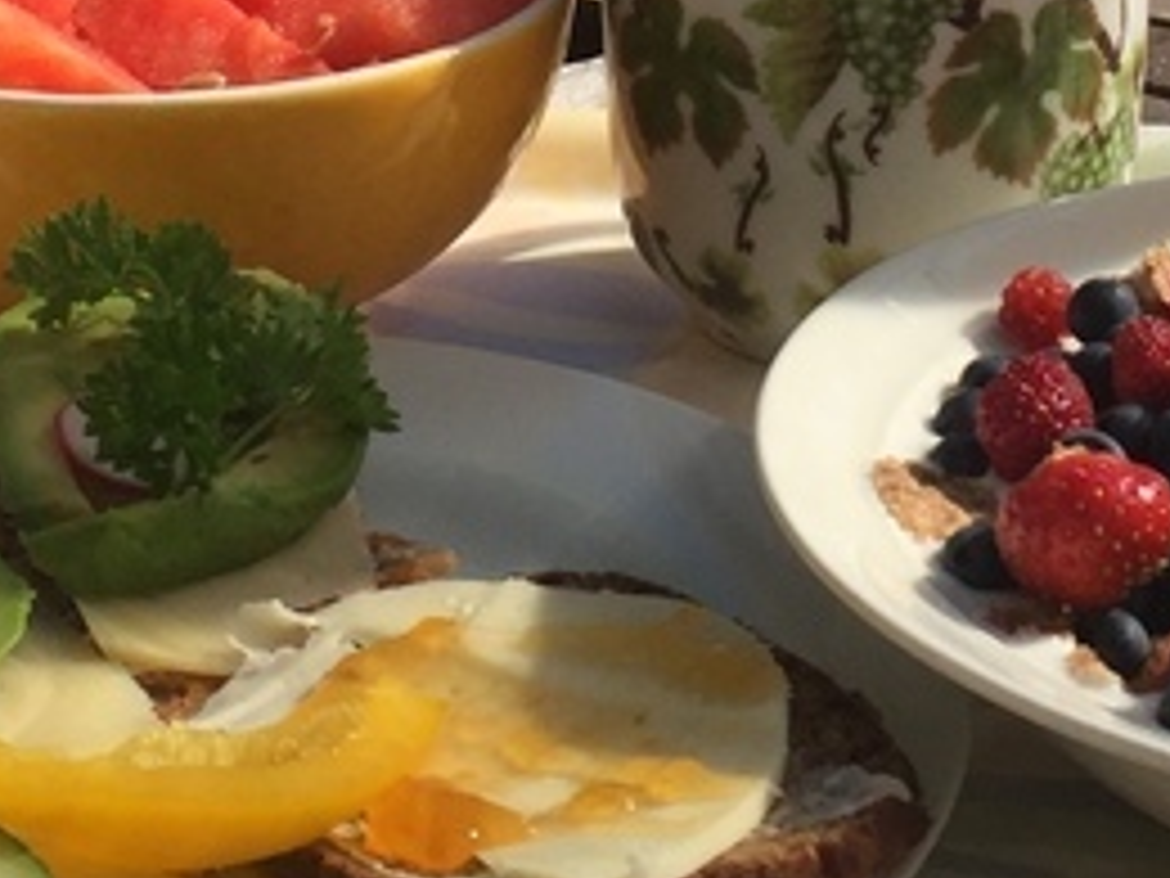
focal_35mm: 114
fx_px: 3853
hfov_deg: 17.2
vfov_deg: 12.4
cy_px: -419
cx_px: 810
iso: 32
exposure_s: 1/1647
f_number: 2.2
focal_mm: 4.15
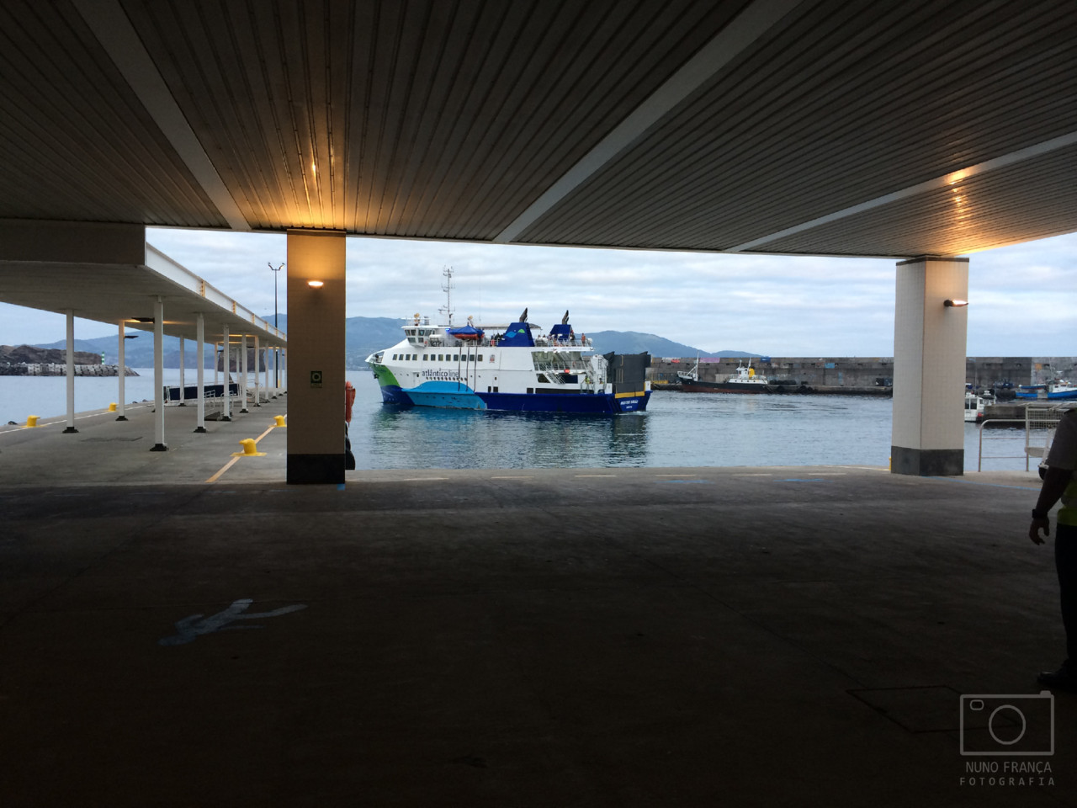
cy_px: 404
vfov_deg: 46.8
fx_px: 933
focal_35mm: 30
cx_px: 538
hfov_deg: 60.0
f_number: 2.2
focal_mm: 4.12
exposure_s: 1/40
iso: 40
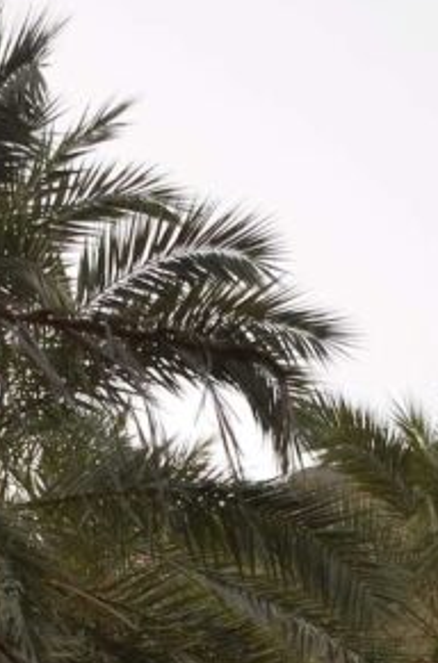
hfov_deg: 9.1
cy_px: 1037
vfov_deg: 13.1
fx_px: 2720
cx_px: 449
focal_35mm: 148
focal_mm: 28
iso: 200
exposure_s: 1/180
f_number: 6.7
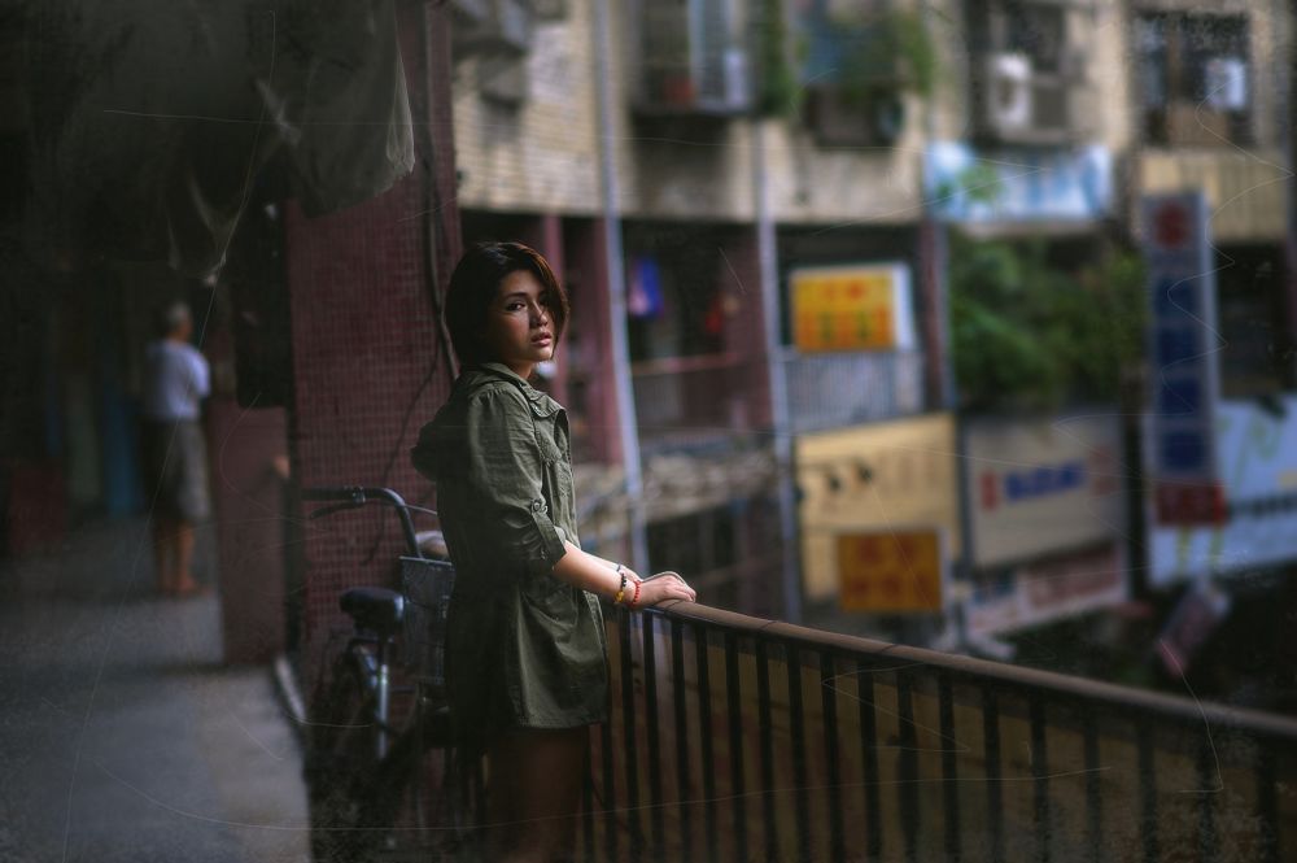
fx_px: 3060
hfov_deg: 23.9
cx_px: 648
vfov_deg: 16.0
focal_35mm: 85
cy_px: 432
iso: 320
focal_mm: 85
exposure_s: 1/250
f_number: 2.2
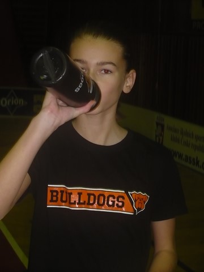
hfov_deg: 15.2
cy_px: 136
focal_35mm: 97
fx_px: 762
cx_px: 102
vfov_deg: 20.2
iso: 250
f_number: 4.8
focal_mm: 16.1
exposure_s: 1/30
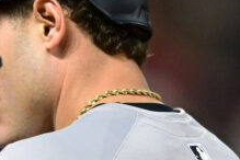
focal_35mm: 2228
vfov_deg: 0.6
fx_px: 14852
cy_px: 281
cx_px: -70
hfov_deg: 0.9
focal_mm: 400
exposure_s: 1/1250
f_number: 3.2
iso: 3200
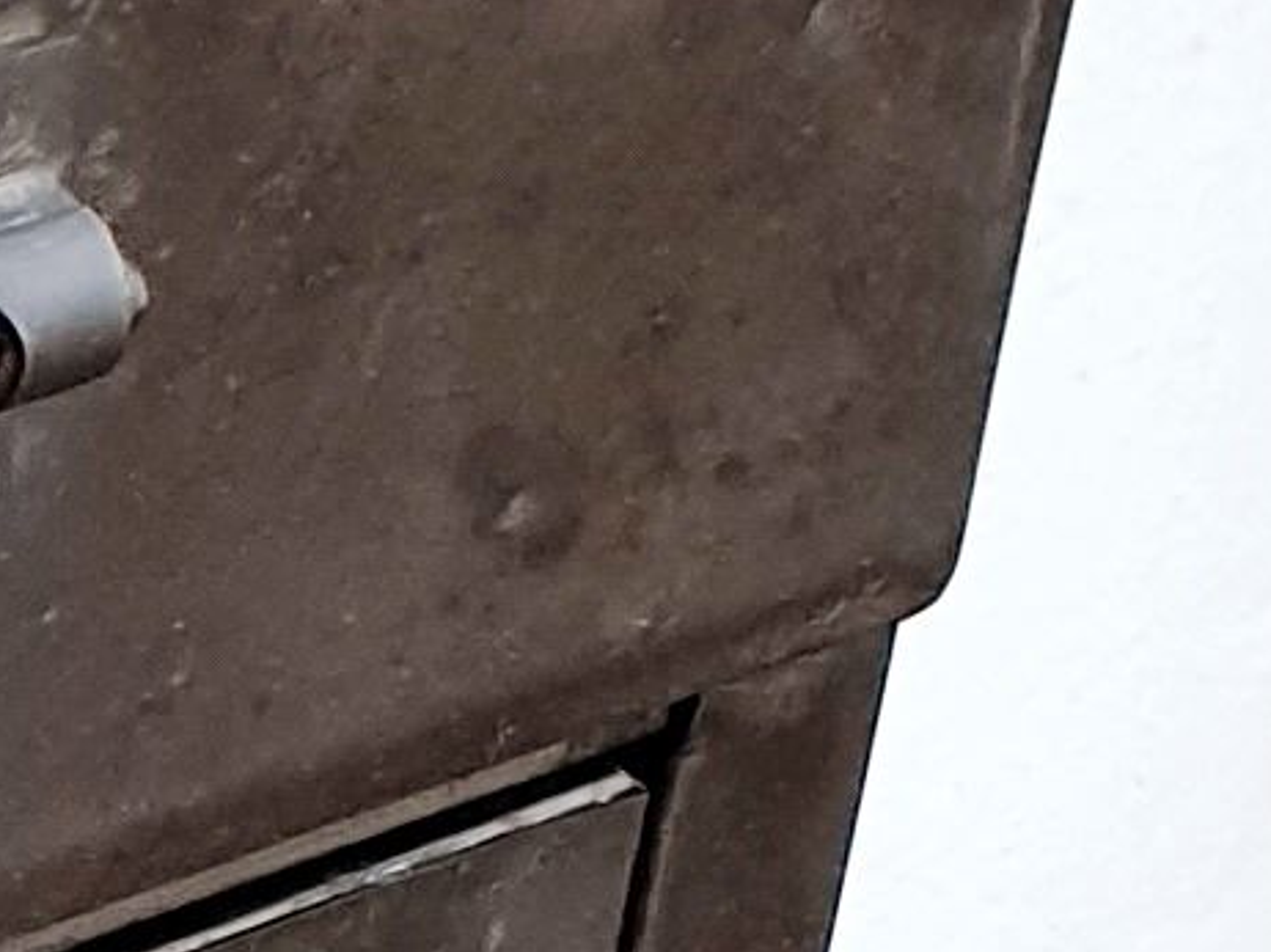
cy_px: 2366
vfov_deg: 6.2
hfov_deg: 8.1
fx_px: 8330
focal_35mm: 227
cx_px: -1752
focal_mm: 4.3
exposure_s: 1/50
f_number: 2.4
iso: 125
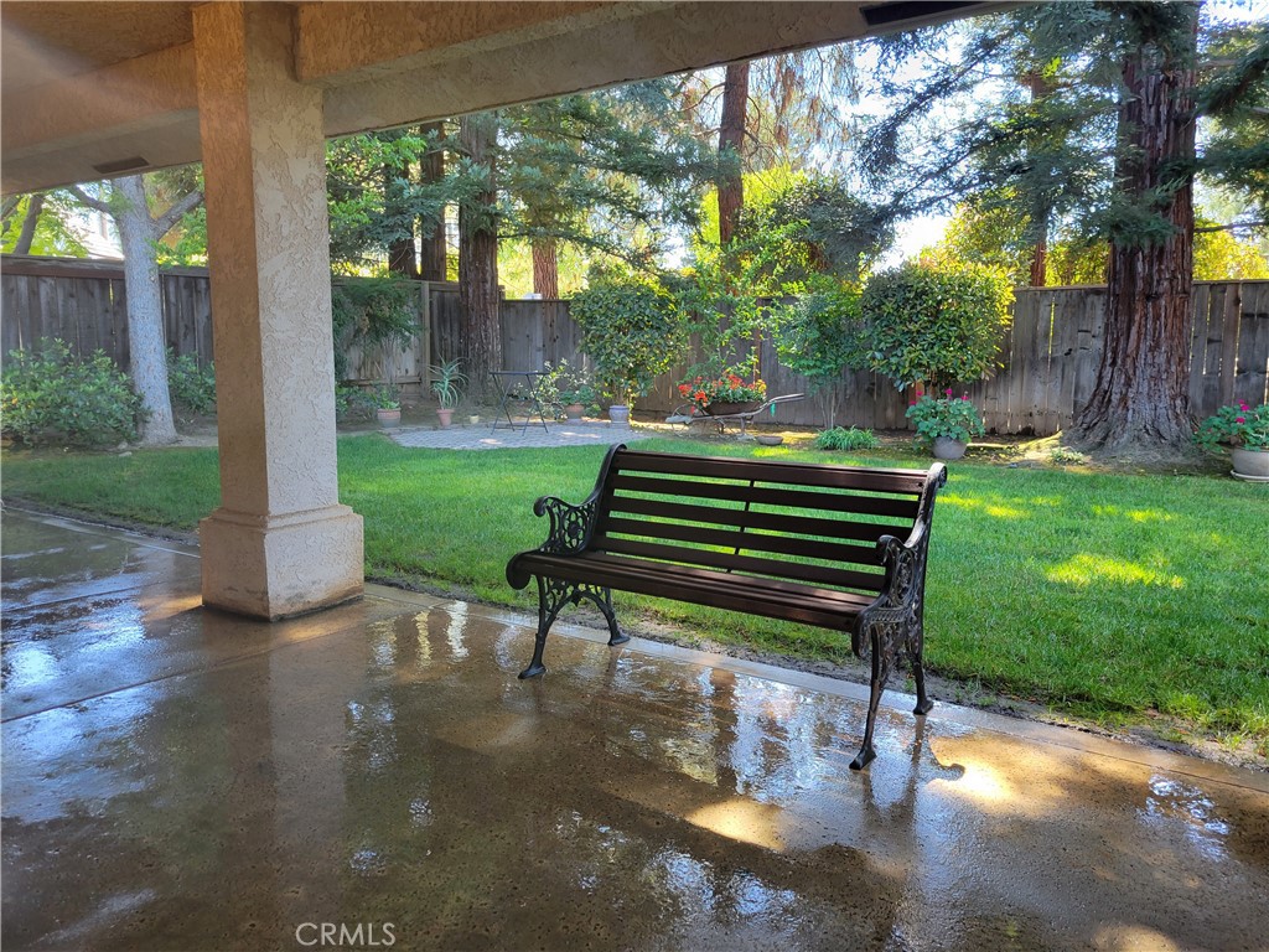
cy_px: 476
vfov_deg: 53.1
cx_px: 634
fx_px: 953
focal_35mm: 26
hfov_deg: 67.3
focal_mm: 5.4
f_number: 1.8
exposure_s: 1/120
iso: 100
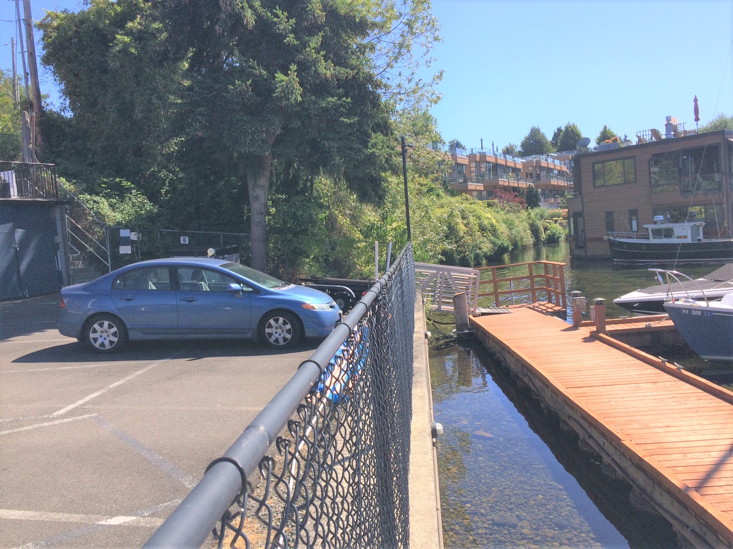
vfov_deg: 48.2
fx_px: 614
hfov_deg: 61.7
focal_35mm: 29
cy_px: 274
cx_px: 366
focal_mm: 4.15
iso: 32
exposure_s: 1/1642
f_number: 2.2
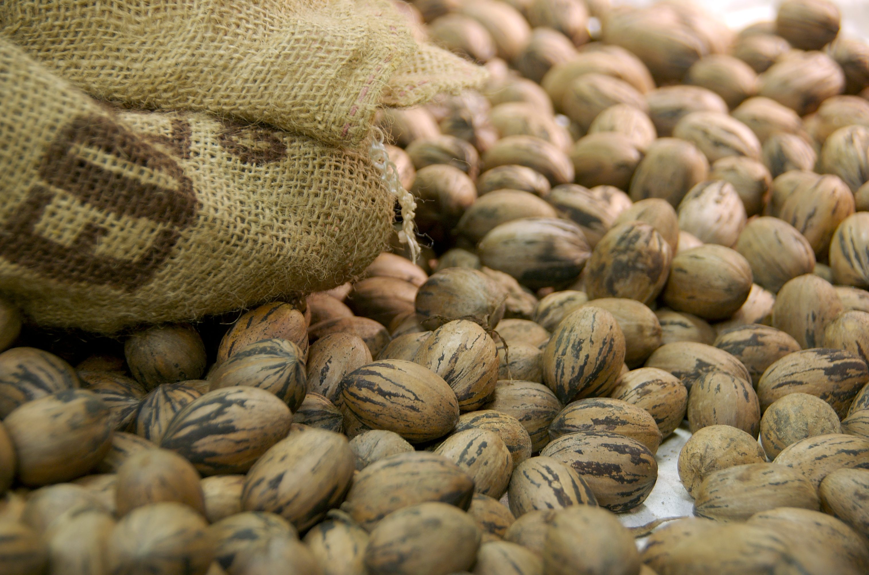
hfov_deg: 16.1
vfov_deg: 10.7
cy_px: 288
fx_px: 3070
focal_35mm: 128
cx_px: 434
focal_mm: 85
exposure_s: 1/3
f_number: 5.6
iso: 200
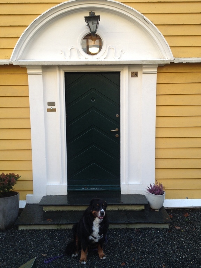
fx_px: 271
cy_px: 134
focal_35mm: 35
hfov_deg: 40.7
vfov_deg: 52.6
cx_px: 100
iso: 64
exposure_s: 1/120
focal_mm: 4.28
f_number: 2.4
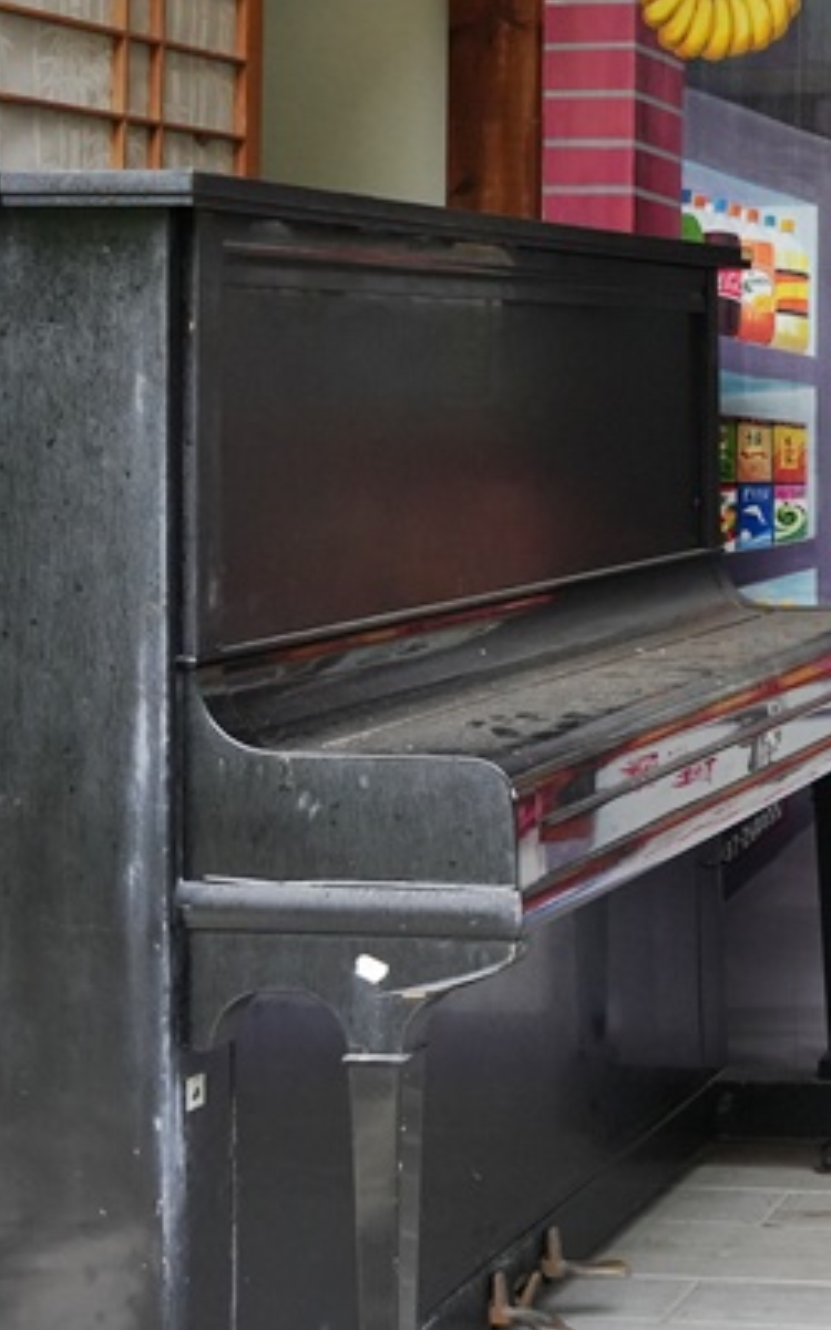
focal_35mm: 73
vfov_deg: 27.7
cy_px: 281
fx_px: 2645
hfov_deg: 15.9
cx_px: 1366
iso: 2000
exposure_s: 1/320
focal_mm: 28
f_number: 8
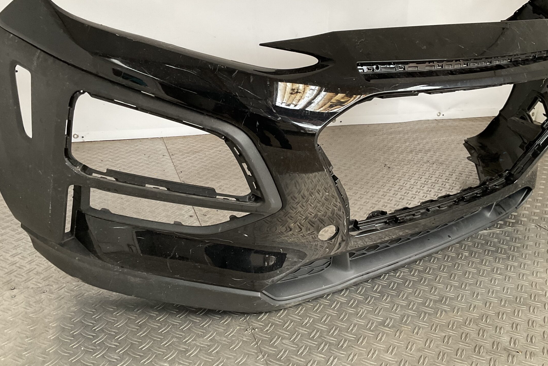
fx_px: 548
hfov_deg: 53.1
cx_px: 272
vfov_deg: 36.8
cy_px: 163
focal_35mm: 36
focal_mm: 3
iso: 100
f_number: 1.8
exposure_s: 1/60
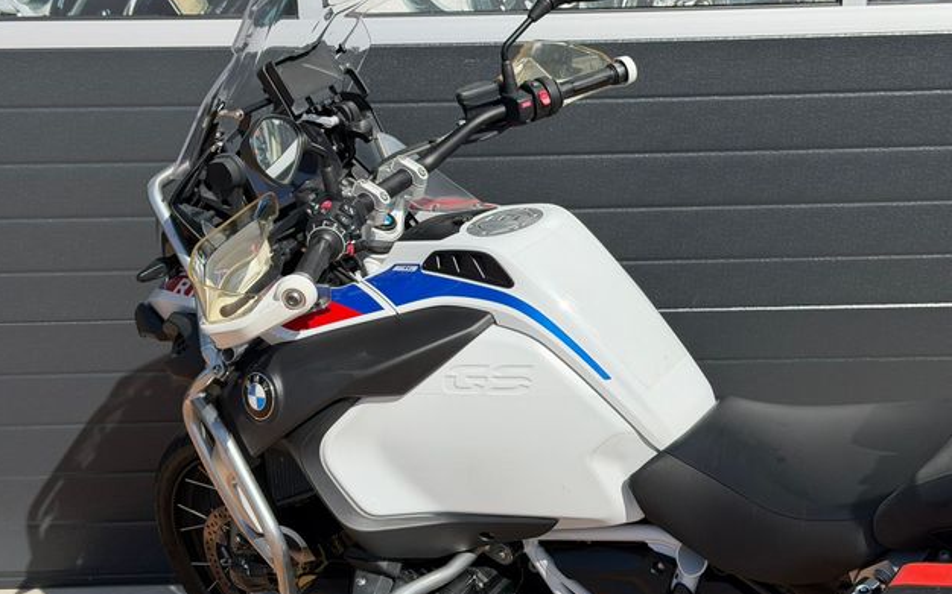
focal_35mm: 52
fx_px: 1349
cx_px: 478
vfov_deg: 24.8
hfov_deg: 38.9
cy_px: 252
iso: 64
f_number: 1.78
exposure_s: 1/6536
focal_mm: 6.76
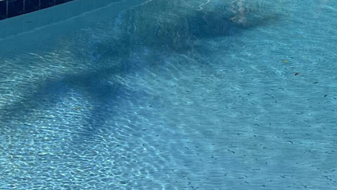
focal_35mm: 116
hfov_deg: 18.5
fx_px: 1036
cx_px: 185
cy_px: -47
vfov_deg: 10.3
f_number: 1.5
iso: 50
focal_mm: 5.7
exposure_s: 1/6993
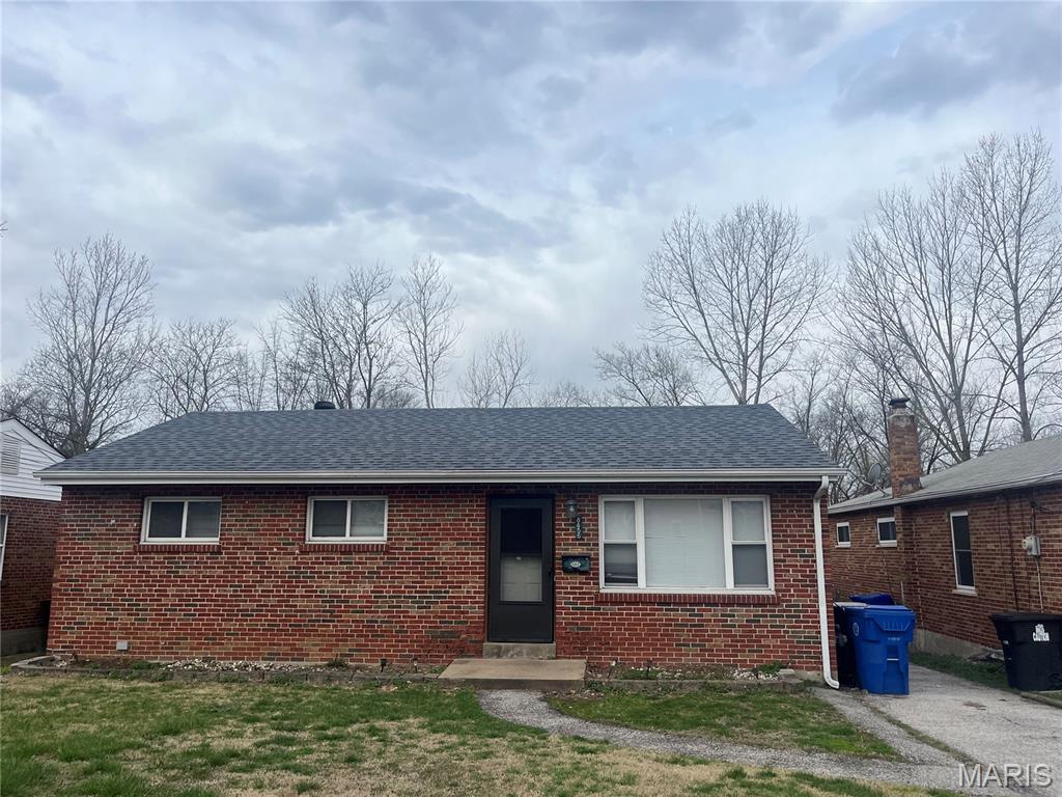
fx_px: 798
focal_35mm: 26
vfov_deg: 53.1
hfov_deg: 67.3
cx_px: 531
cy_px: 398
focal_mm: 5.1
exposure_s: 1/1832
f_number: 1.6
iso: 50
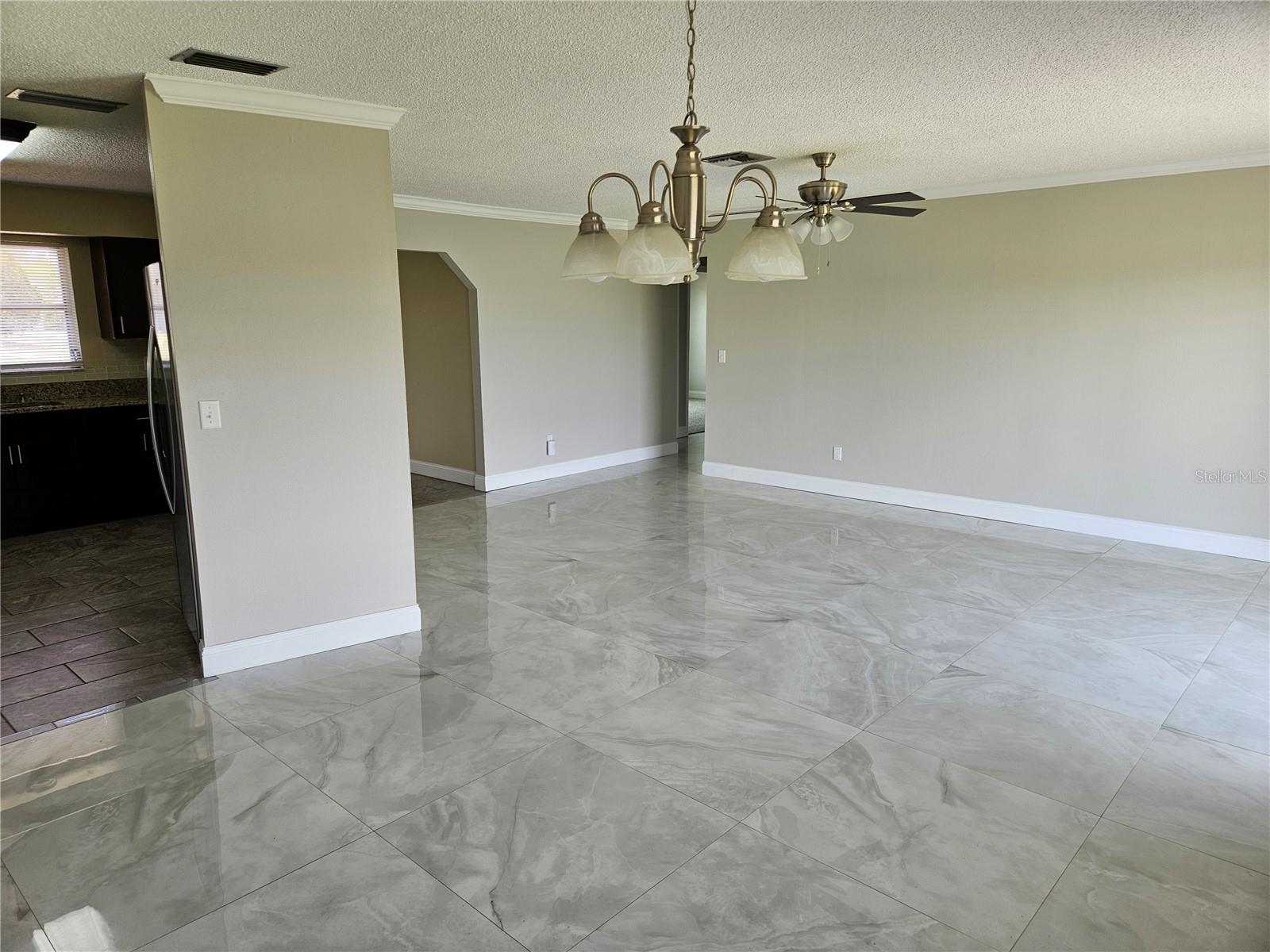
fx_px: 844
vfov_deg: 58.9
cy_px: 476
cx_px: 635
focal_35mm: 23
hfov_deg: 73.9
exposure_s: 1/120
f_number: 1.8
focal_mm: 5.4
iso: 40
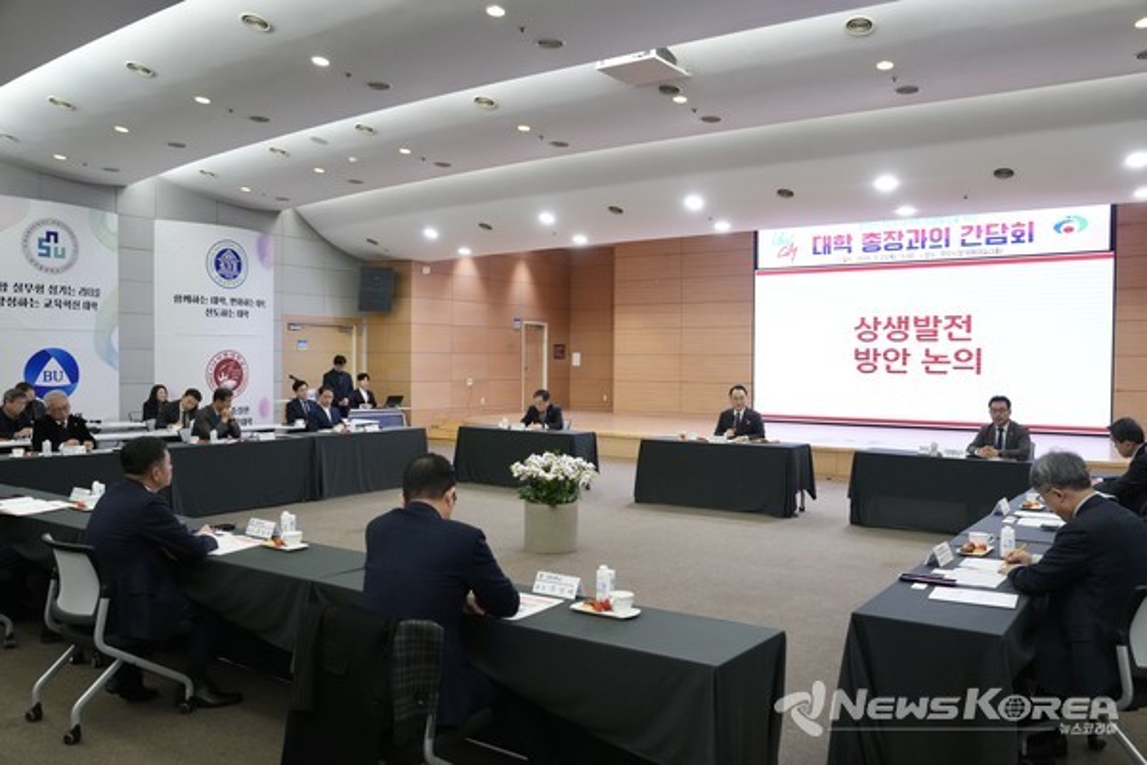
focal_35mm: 30
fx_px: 956
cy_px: 382
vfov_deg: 43.6
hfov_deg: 61.9
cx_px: 574
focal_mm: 30
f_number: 4.5
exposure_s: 1/250
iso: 4000
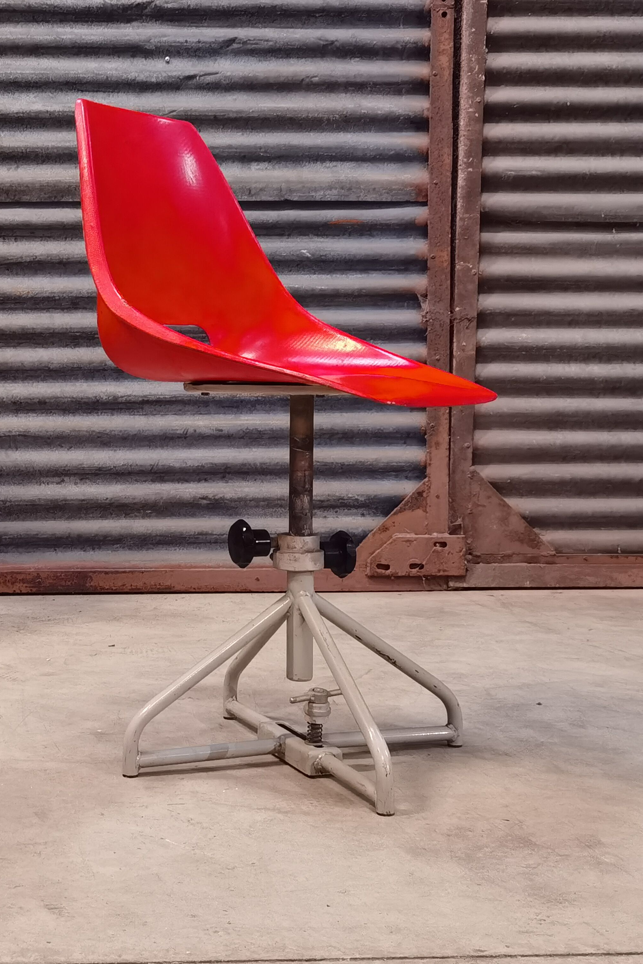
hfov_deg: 25.1
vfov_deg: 38.2
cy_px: 478
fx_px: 1393
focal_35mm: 52
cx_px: 53
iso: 640
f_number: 1.9
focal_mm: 6.71
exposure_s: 1/25
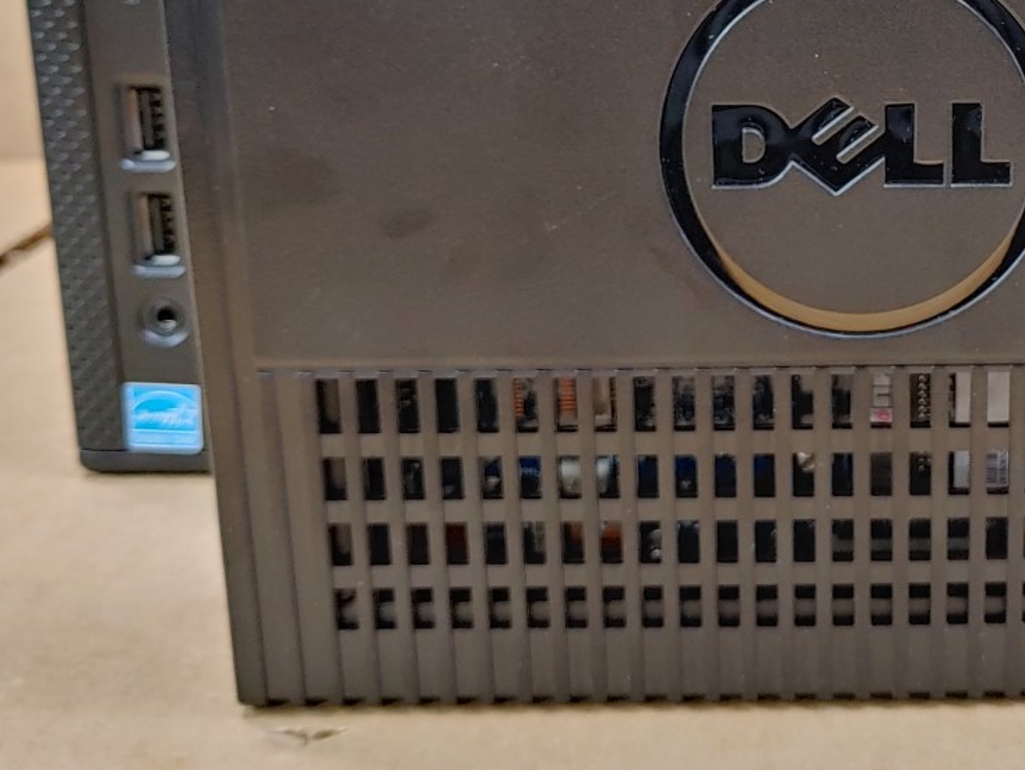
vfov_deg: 27.7
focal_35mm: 51
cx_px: 867
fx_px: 1511
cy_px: 105
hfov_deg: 35.8
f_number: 1.8
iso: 50
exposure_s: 1/60
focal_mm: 4.36
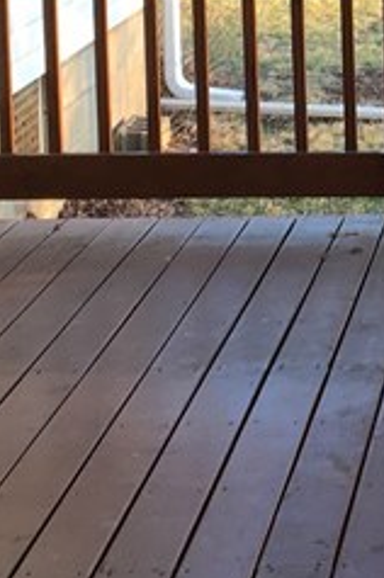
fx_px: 2086
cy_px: -107
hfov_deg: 10.1
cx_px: 637
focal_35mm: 130
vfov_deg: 15.3
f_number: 2.2
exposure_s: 1/40
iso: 32
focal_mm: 4.15
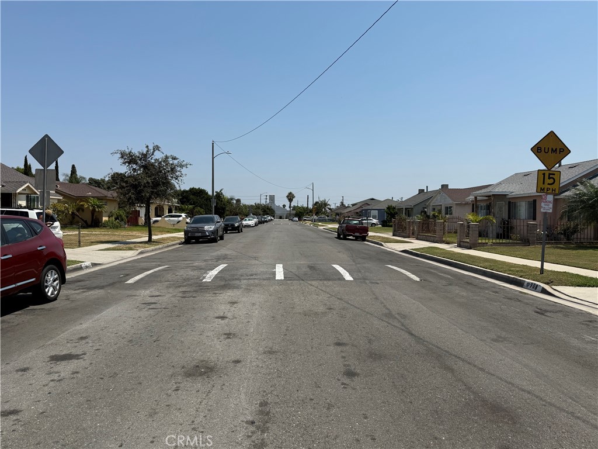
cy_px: 224
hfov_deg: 71.6
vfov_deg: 56.8
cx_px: 299
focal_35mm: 24
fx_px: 415
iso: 80
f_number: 1.78
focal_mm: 6.76
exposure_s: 1/7353
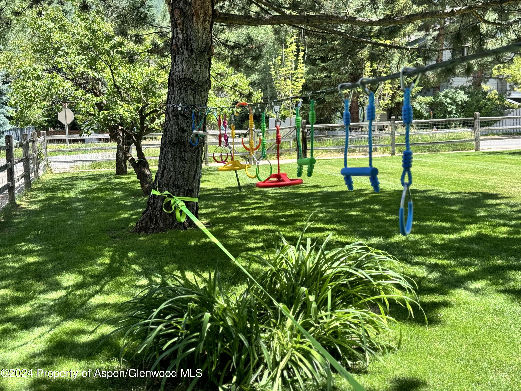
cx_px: 260
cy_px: 196
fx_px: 722
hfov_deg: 39.7
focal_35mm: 48
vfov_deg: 30.3
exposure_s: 1/1011
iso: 64
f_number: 1.78
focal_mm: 6.76
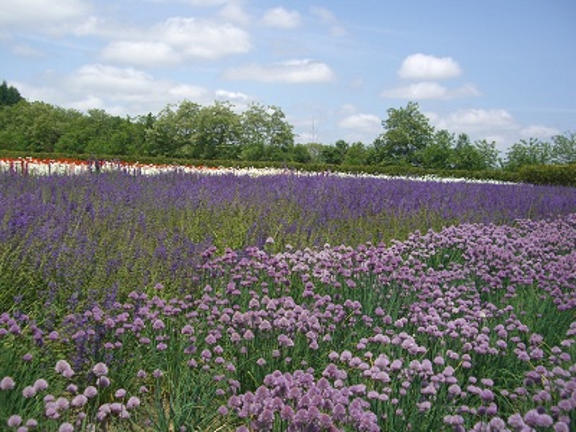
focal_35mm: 38
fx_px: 632
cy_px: 216
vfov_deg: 37.7
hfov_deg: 49.0
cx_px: 288
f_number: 5.6
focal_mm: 7.9
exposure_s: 1/320
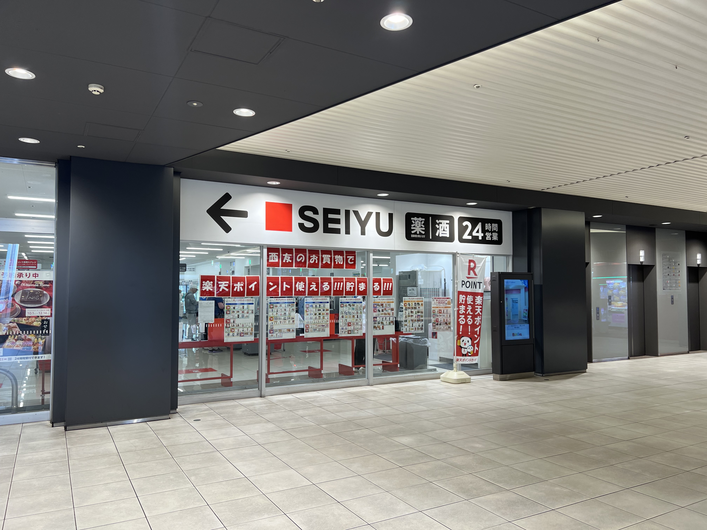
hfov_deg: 67.3
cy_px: 265
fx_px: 531
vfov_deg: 53.1
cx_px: 354
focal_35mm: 26
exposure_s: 1/100
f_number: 1.5
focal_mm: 5.7
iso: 50
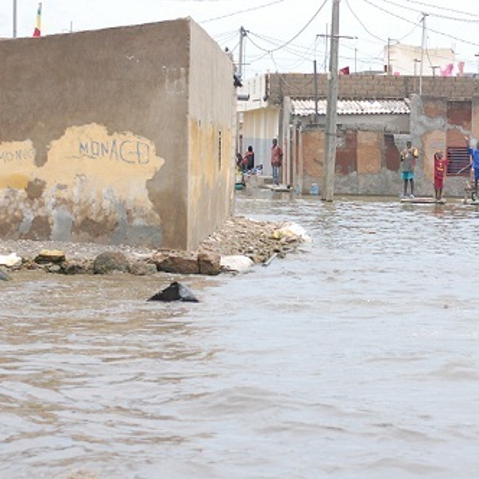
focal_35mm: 136
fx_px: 2129
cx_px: 333
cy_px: 240
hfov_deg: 12.8
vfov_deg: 12.8
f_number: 5.6
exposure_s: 1/500
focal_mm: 70
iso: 220
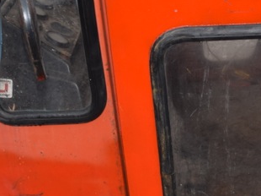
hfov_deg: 16.0
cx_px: 266
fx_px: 912
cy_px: 125
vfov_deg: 12.2
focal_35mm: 121
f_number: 5.6
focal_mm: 26
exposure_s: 1/125
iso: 100
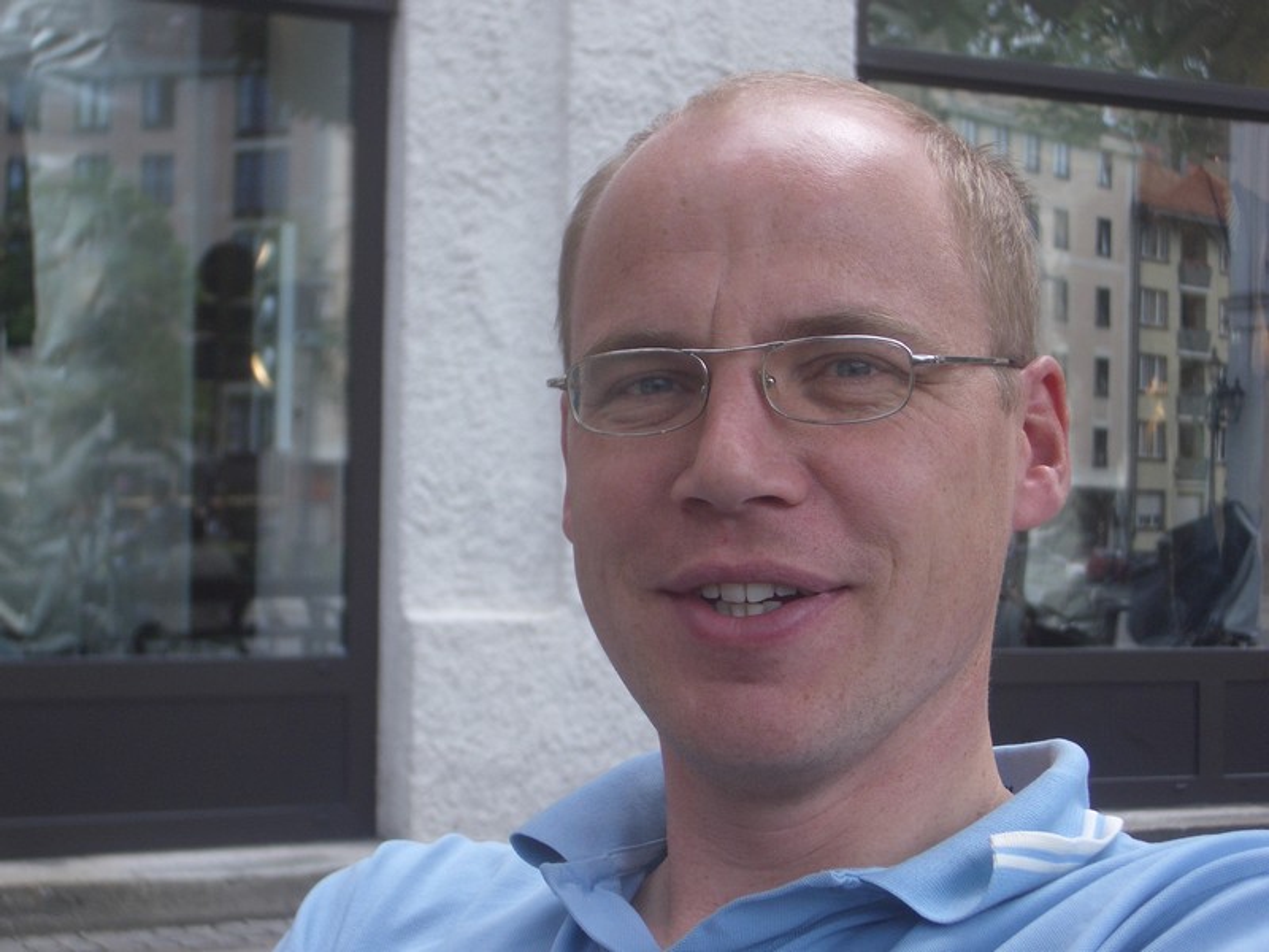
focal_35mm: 74
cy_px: 476
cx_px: 634
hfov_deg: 26.3
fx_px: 2713
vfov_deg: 19.9
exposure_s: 1/125
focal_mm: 12.2
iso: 50
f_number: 3.9
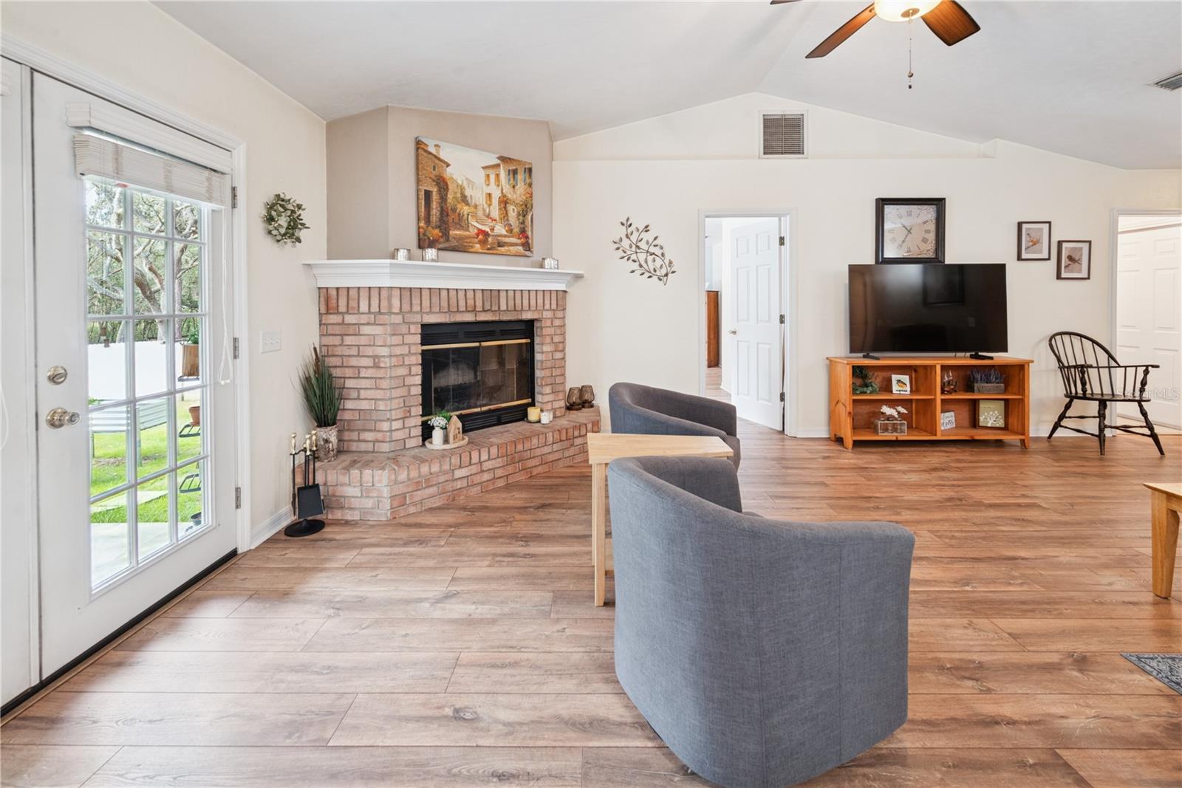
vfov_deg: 81.2
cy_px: 394
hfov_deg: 104.2
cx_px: 591
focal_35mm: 14
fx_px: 460
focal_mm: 14
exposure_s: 1/5
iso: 400
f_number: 8
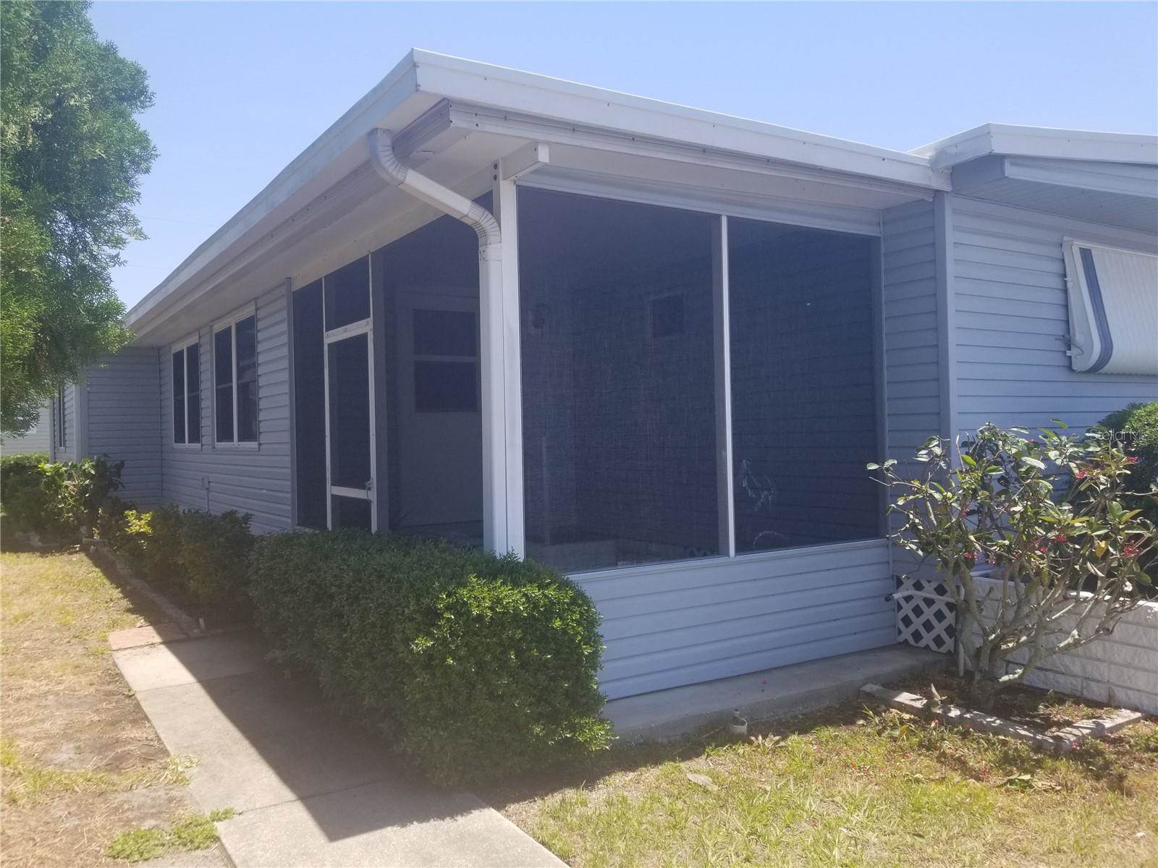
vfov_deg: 53.1
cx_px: 579
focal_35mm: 26
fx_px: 870
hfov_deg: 67.3
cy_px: 434
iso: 50
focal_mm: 4.25
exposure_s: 1/1360
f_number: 1.7
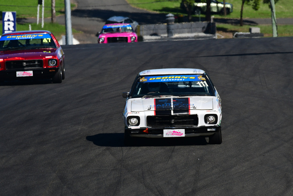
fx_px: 5129
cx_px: 146
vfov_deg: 2.2
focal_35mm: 630
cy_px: 98
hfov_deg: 3.3
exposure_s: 1/640
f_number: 13
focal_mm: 420
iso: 400
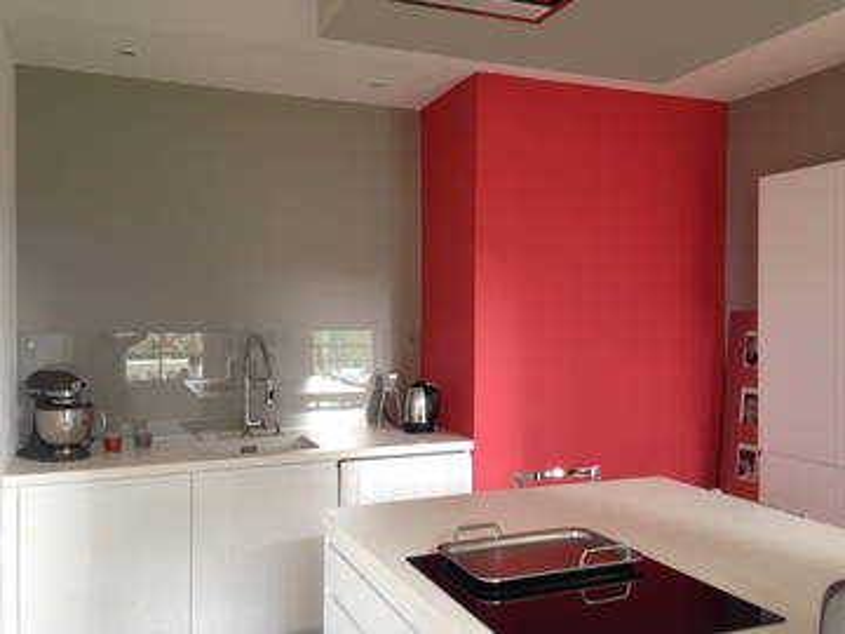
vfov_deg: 42.9
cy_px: 317
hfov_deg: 55.4
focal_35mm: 33
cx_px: 422
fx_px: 806
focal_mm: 4.12
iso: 125
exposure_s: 1/20
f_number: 2.4
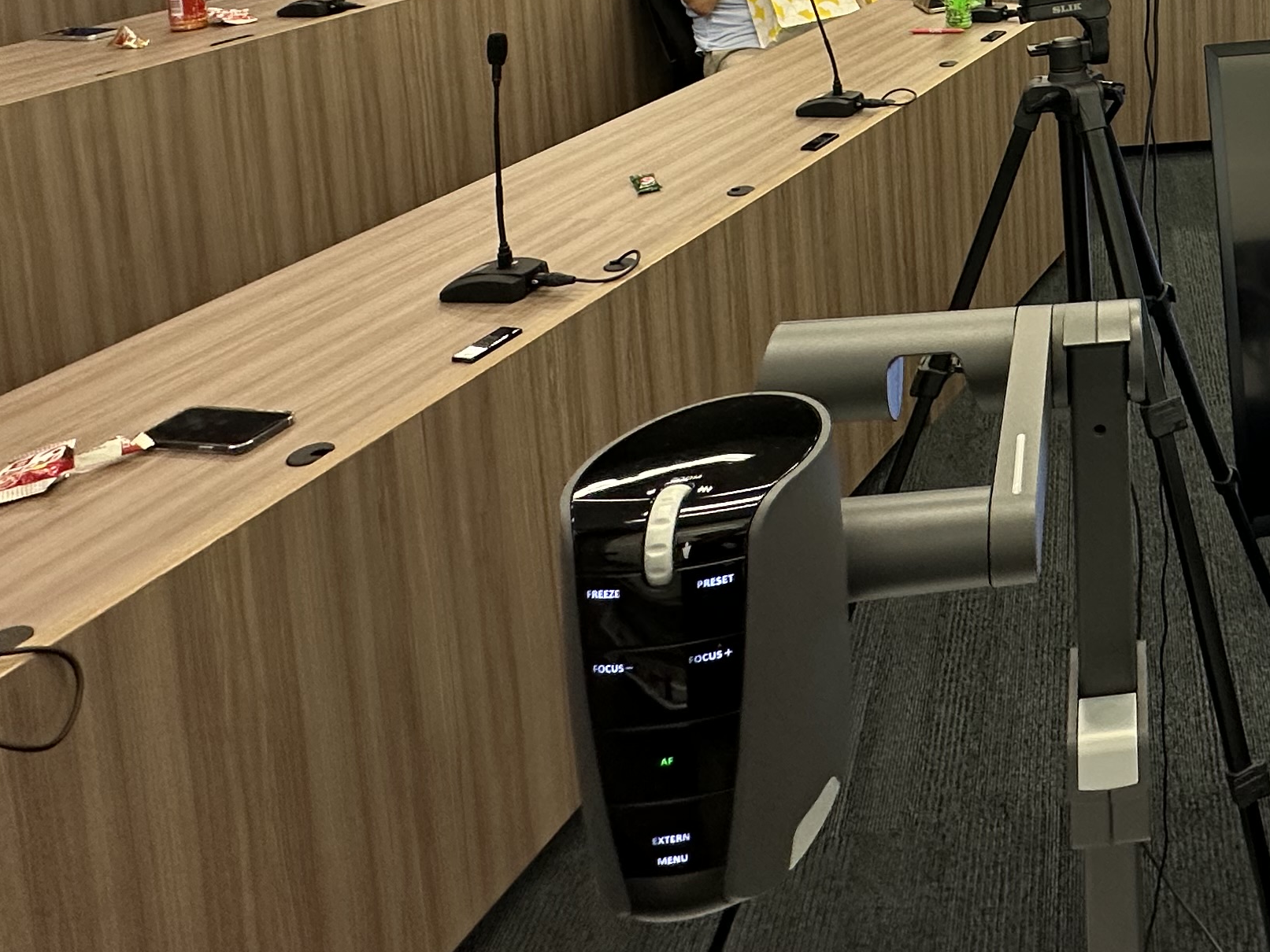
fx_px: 1284
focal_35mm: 35
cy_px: -156
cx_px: 1281
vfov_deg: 33.9
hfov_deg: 44.4
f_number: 2.2
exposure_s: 1/107
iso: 125
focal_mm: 2.22
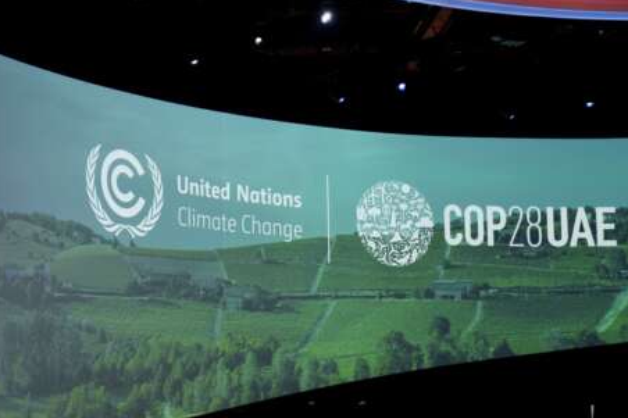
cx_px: 222
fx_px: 1622
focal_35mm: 93
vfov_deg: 14.7
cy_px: 275
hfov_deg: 21.9
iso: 1250
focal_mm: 70
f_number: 2.8
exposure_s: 1/100
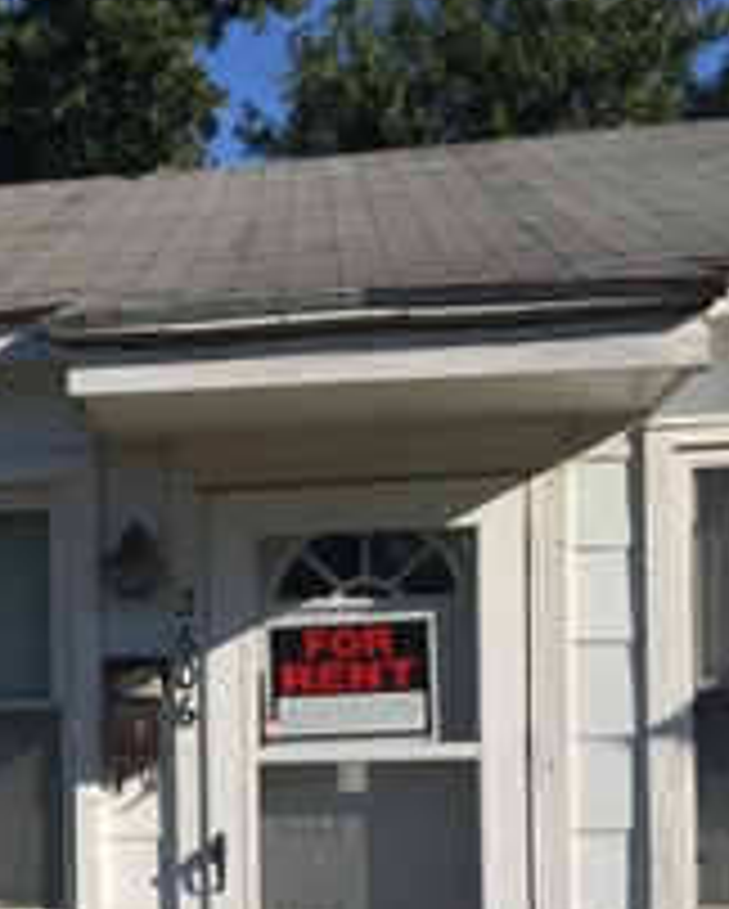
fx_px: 1885
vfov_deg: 26.3
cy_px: 808
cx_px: -122
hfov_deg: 20.6
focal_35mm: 70
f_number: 2.2
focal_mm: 4.15
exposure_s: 1/2639
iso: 32
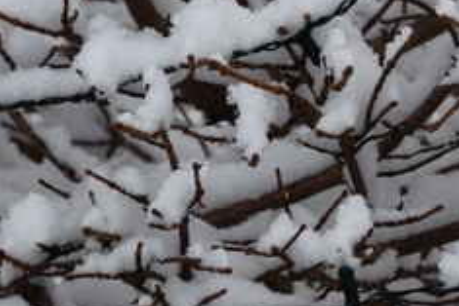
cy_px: 179
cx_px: 459
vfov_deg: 4.0
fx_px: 4401
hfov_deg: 6.0
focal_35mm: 345
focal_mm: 90
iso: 200
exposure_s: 1/160
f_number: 5.6
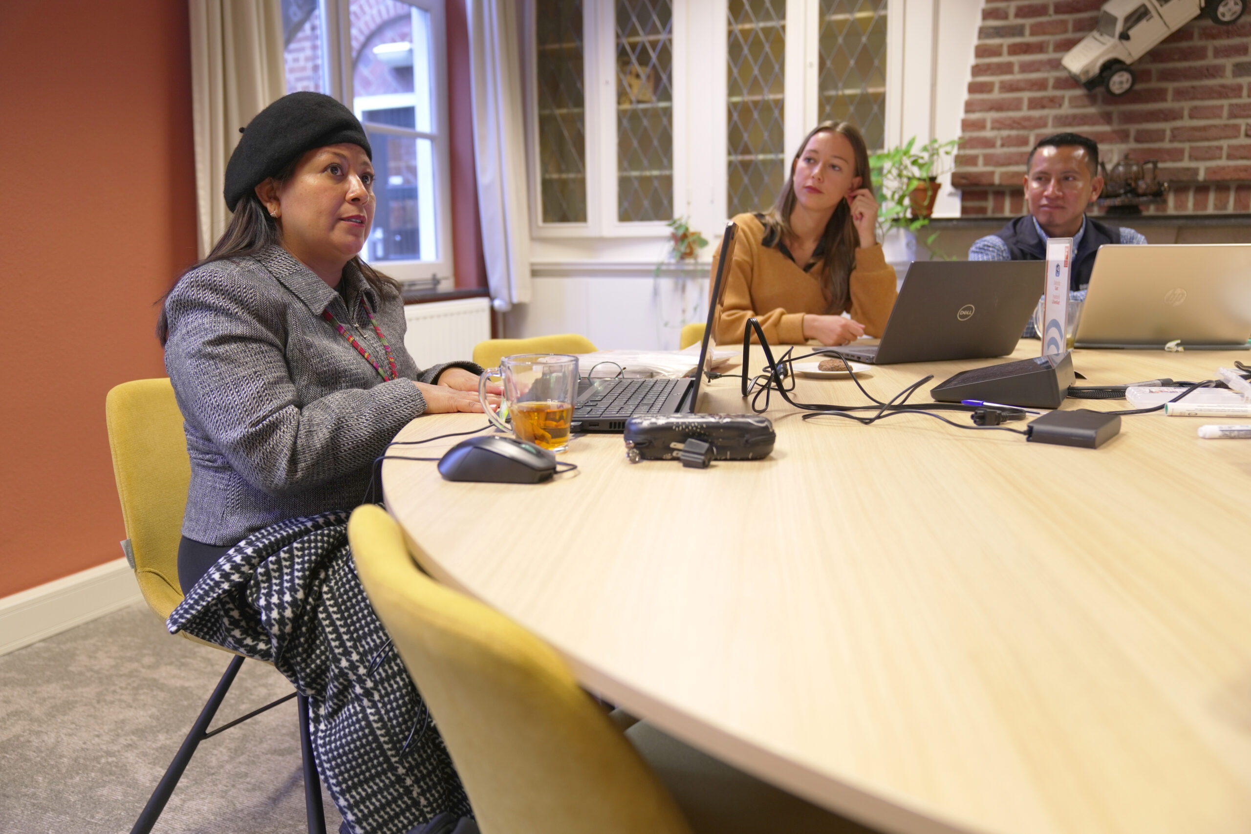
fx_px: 973
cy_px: 417
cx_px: 626
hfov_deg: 65.5
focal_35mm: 28
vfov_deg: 46.4
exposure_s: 1/50
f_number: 2.8
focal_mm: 28
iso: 320
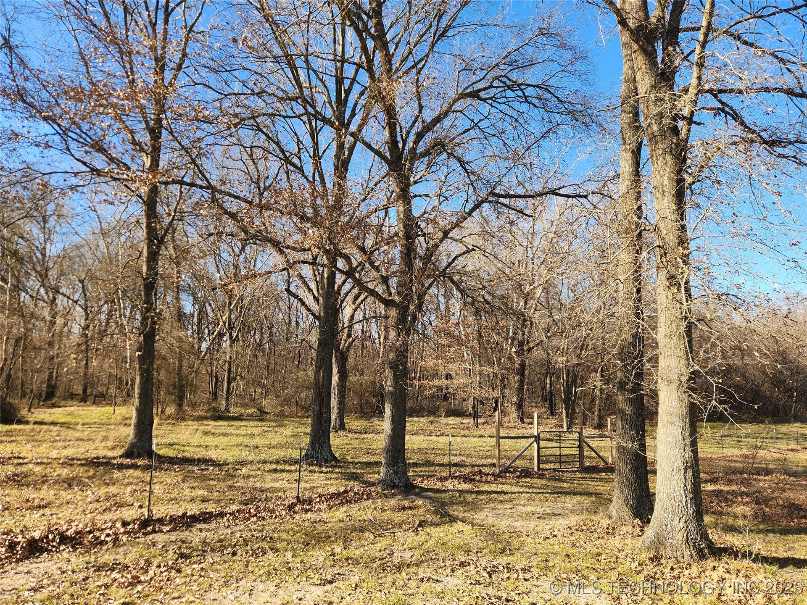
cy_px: 302
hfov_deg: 73.9
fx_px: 536
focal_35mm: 23
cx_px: 404
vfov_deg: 58.9
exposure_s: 1/489
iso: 20
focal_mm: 5.4
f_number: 1.8
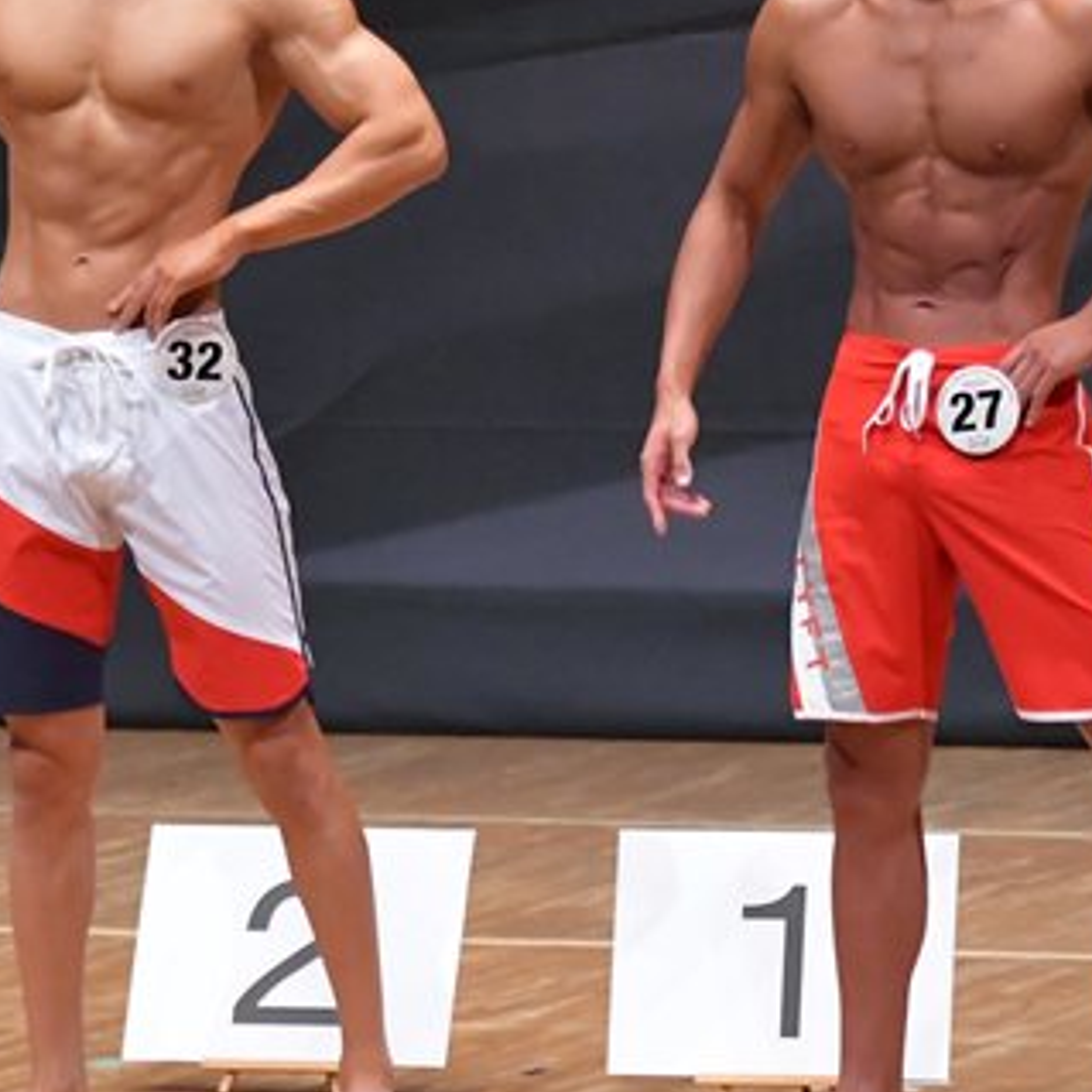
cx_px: 601
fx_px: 19880
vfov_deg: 3.1
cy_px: 370
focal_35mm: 557
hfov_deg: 3.1
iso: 8000
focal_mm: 180
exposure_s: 1/400
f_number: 5.6
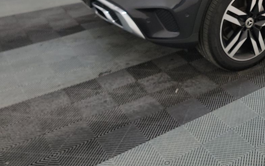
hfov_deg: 35.5
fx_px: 375
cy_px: -23
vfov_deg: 23.2
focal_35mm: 52
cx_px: 260
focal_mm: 6.7
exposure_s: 1/59
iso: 209
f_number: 1.8
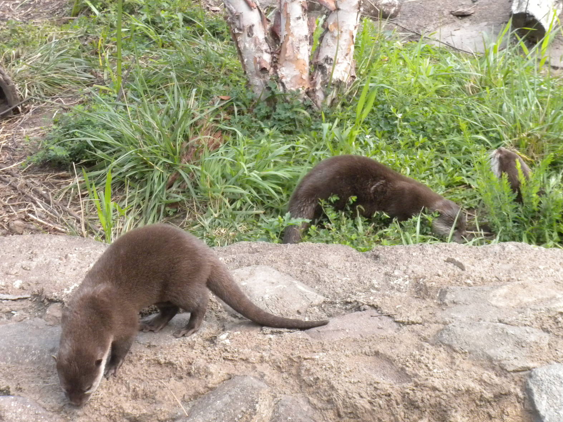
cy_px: 211
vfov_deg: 12.2
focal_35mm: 121
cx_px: 280
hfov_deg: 16.3
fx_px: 1968
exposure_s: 1/235
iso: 400
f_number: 5.1
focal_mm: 21
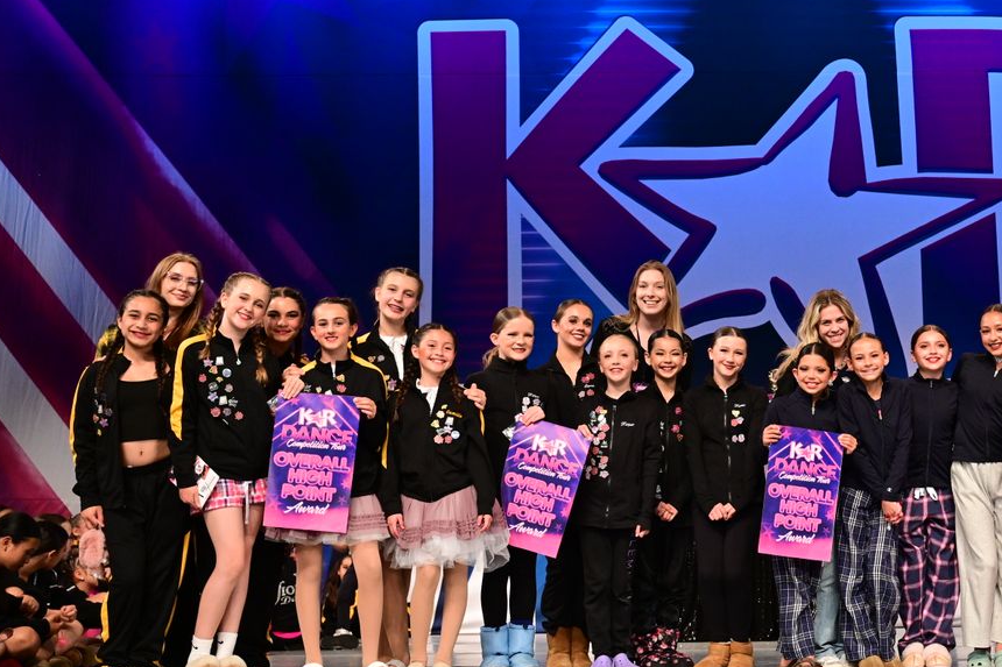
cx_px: 860
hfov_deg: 26.3
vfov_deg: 18.2
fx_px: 2087
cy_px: 274
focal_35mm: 75
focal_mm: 43
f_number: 3.5
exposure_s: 1/800
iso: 2500
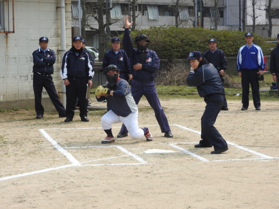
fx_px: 927
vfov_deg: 12.9
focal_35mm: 115
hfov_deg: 17.1
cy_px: 104
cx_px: 140
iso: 100
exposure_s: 1/500
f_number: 5
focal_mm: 20.6
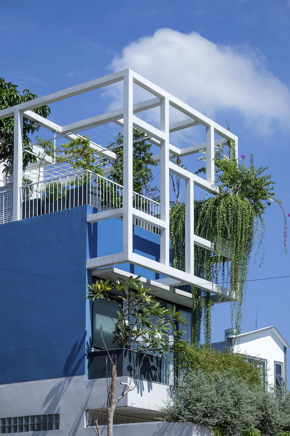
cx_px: 145
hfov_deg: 18.2
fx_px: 906
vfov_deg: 27.0
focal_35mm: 75
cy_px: 218
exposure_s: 1/420
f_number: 9
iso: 200
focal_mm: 50
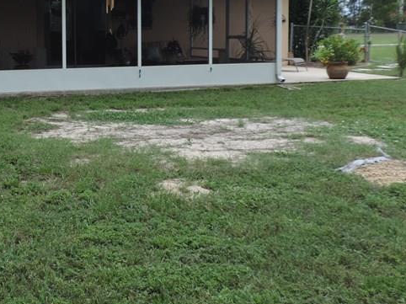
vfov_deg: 27.9
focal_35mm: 51
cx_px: 58
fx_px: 598
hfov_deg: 35.7
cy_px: 61
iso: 80
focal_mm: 4.3
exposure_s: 1/500
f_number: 3
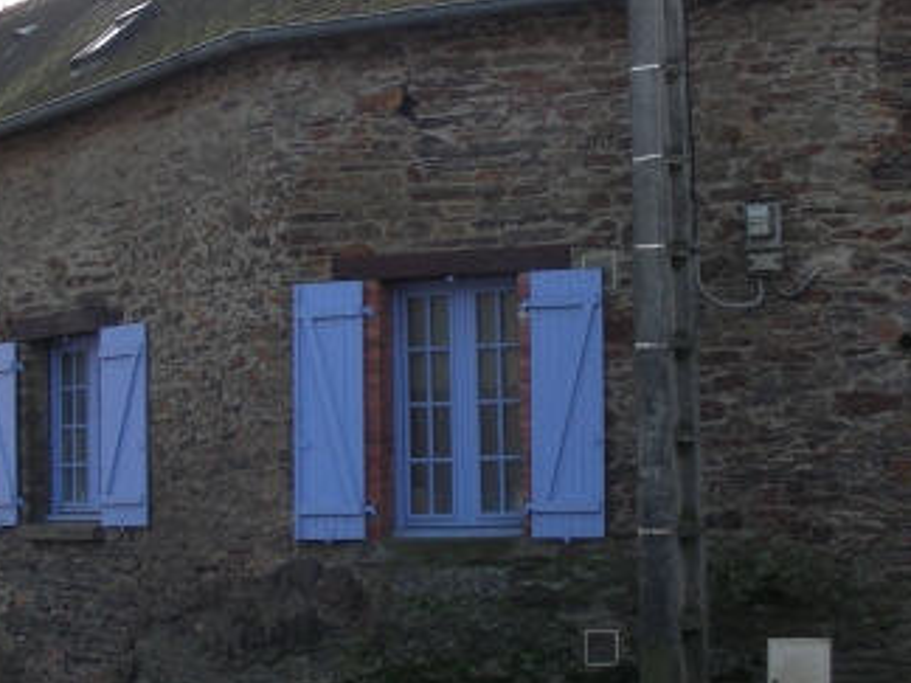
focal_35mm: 80
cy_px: 222
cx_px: 444
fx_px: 2105
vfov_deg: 18.4
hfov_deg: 24.4
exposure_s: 1/214
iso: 50
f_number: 4
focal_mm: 6.3
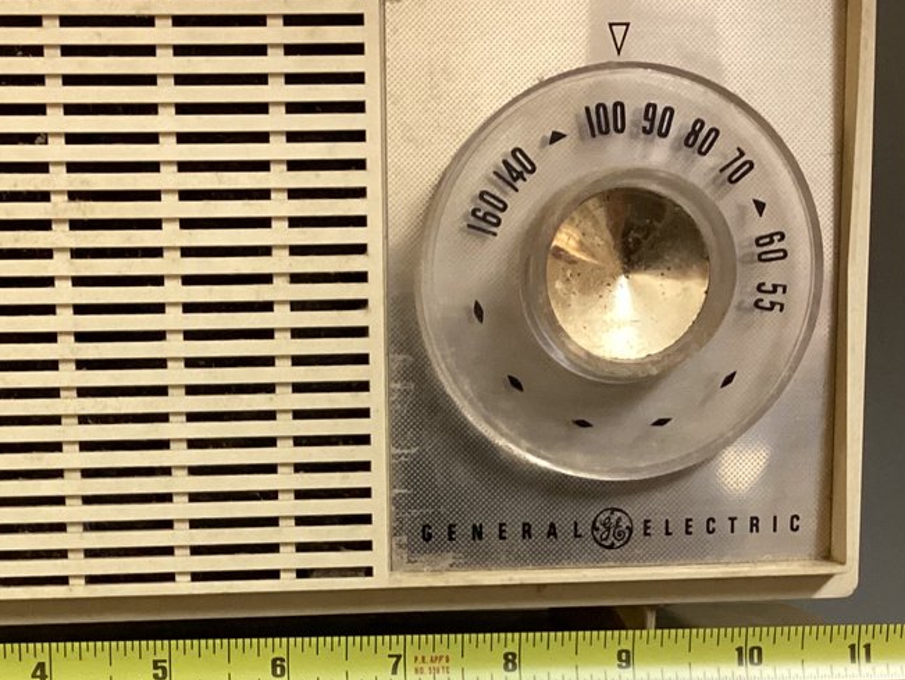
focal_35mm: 72
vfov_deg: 20.0
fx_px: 1883
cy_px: 649
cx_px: 341
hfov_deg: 26.9
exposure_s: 1/40
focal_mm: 3.3
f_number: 2.4
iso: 320
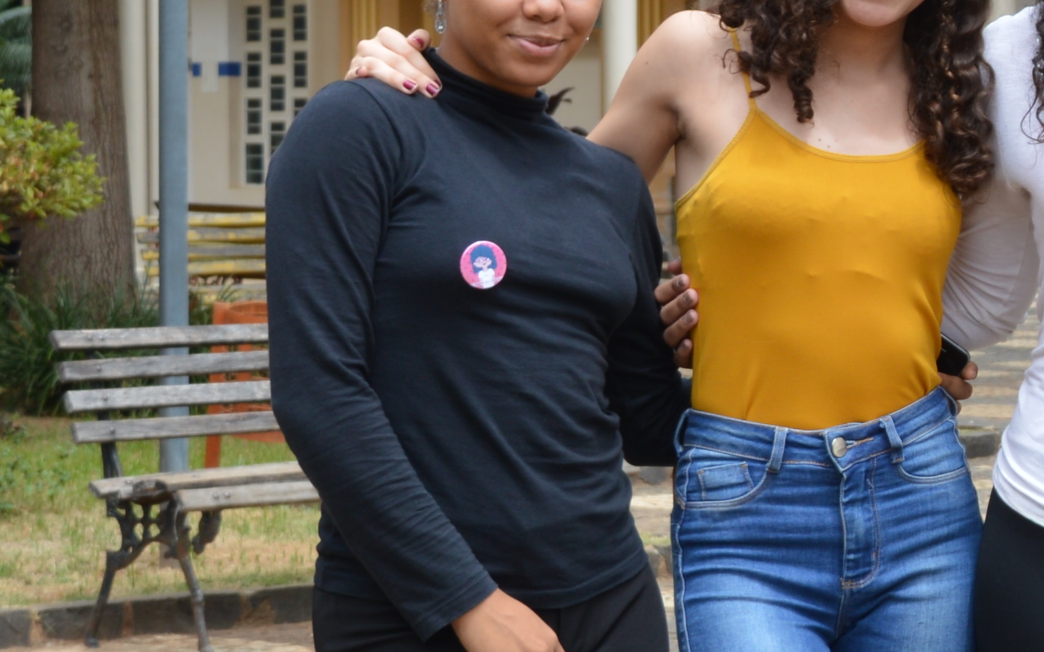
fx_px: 4350
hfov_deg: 13.3
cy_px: 398
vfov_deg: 8.6
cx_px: 1223
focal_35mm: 153
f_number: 7.1
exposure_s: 1/200
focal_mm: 27
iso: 100
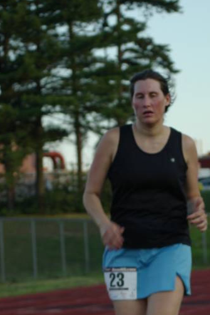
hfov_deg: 7.2
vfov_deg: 10.7
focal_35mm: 191
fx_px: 1672
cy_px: 243
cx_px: 144
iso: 200
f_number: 5.6
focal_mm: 80
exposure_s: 1/125
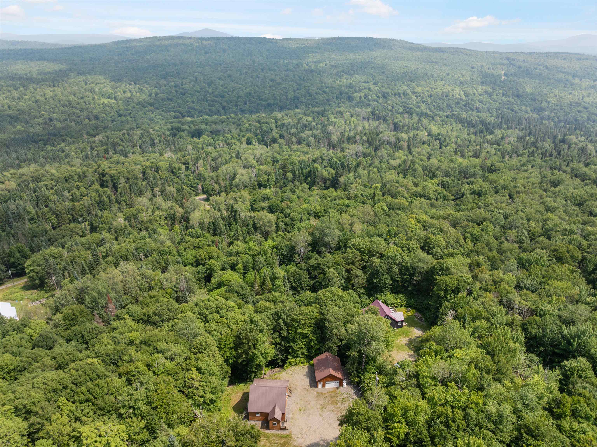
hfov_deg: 71.6
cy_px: 224
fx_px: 414
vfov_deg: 56.8
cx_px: 298
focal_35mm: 24
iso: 100
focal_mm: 12.29
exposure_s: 1/1250
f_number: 2.8
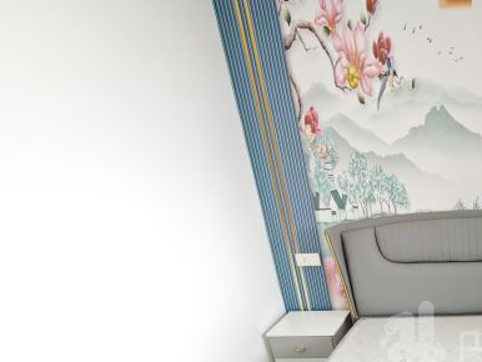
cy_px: 336
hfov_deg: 50.3
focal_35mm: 29
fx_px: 404
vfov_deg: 43.5
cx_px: 478
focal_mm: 2.16
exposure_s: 1/50
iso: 400
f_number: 2.2
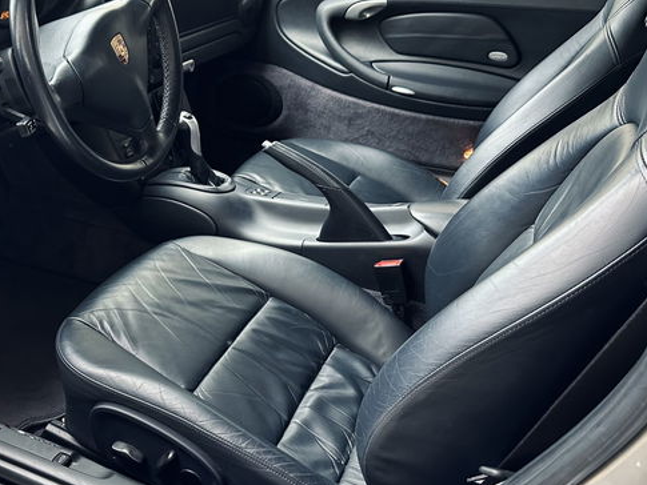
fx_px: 710
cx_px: 201
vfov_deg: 37.7
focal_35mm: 38
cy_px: 256
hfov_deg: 47.9
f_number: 1.78
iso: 400
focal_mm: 6.86
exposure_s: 1/60
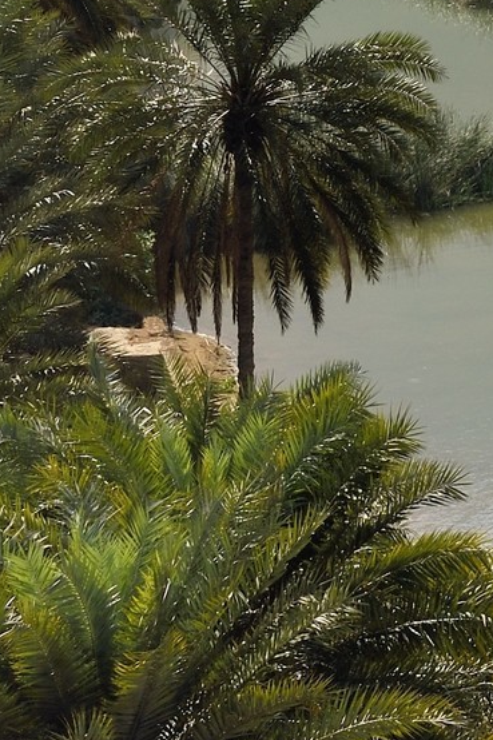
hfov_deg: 5.1
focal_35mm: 269
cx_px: 679
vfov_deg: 7.4
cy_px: -594
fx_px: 5529
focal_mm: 62
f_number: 11
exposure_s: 1/400
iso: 200
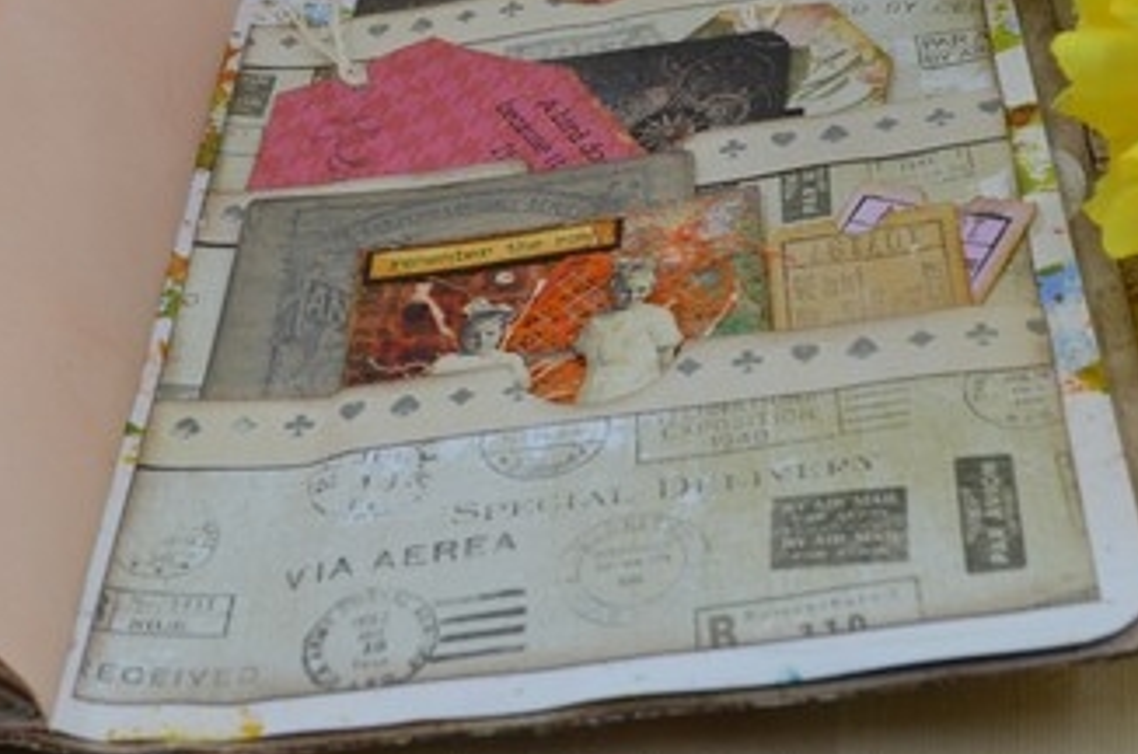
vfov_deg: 16.6
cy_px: 112
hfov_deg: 25.1
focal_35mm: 81
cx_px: 524
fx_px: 2555
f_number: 8
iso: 360
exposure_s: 1/60
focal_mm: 22
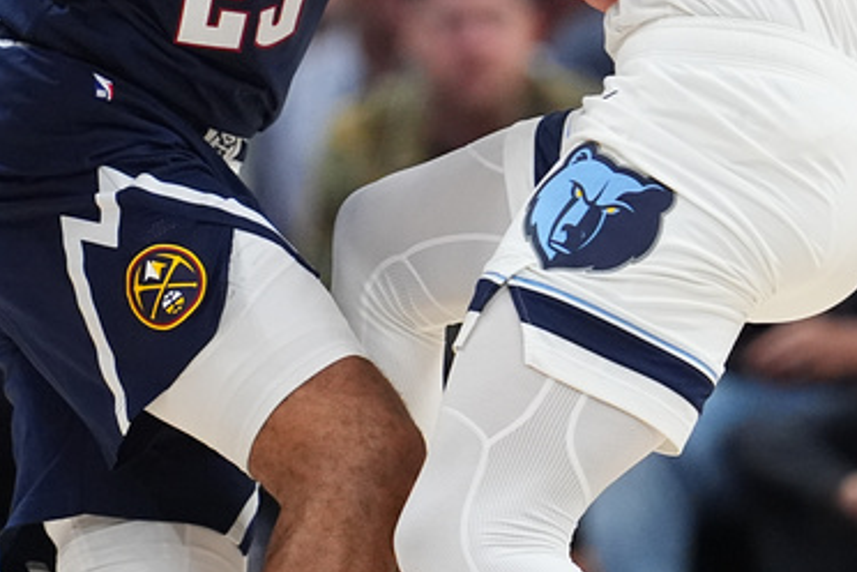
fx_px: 26184
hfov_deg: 1.9
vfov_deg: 1.2
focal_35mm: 1100
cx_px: 219
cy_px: -182
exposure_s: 1/2000
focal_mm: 400
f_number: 3.2
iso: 5000
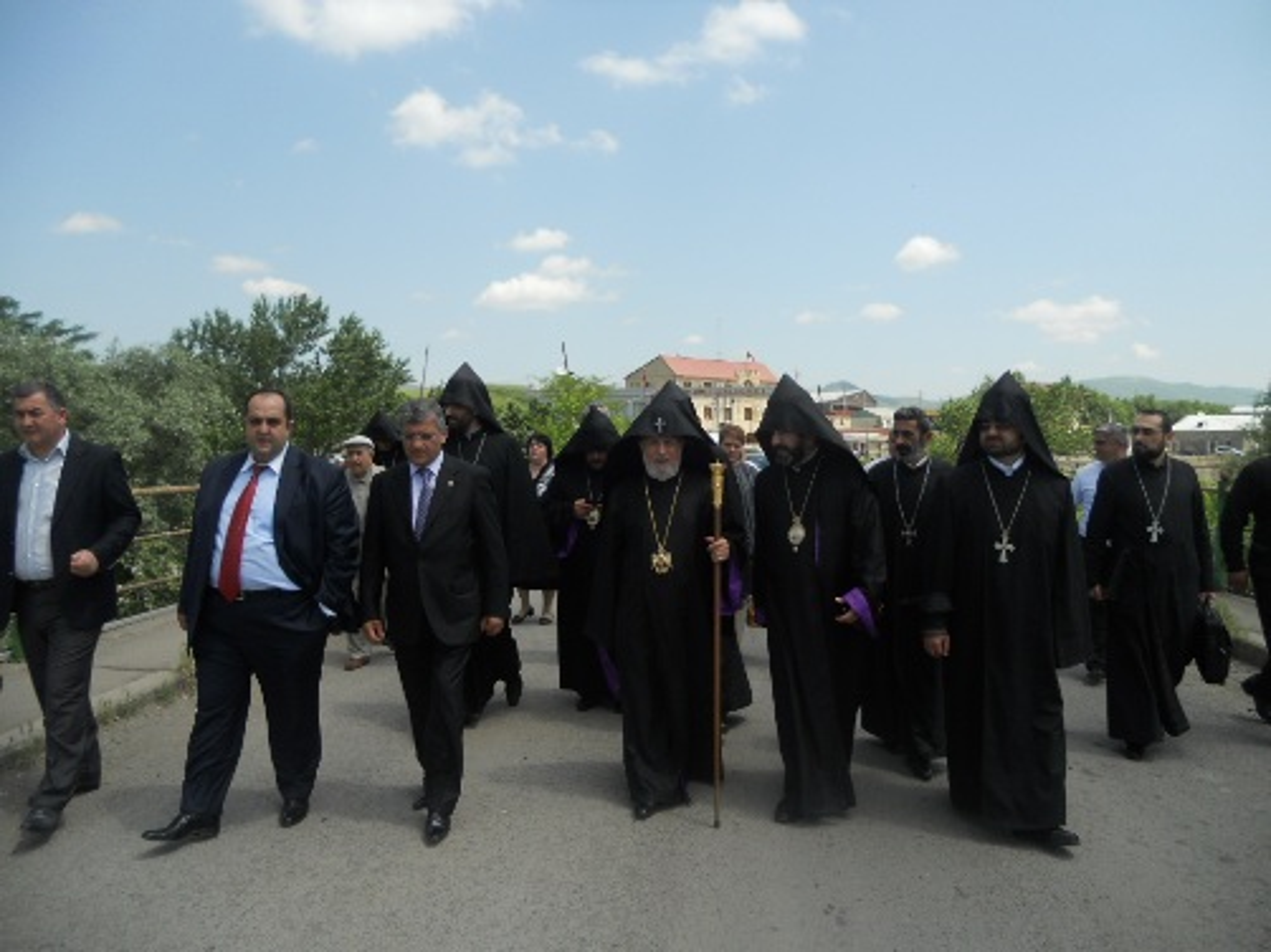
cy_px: 476
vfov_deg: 51.3
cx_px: 636
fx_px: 991
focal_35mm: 27
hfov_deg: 65.3
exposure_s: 1/800
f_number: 3.2
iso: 80
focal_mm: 4.9
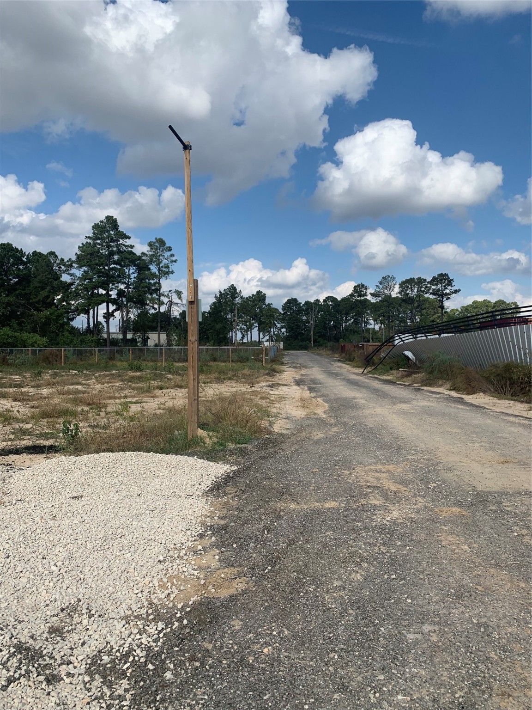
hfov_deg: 53.1
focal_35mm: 26
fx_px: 533
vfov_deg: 67.3
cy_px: 355
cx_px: 266
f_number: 1.8
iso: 25
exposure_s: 1/3521
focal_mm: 4.25
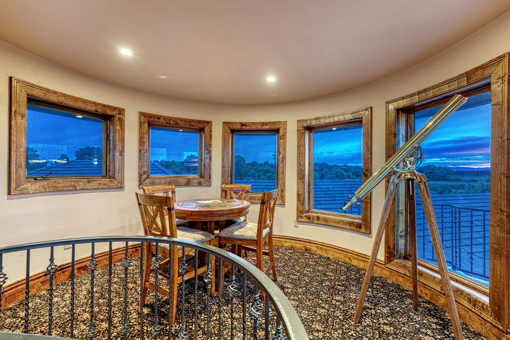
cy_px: 170
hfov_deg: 101.9
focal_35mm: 15
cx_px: 255
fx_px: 207
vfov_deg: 78.8
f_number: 7.1
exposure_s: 4
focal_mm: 14.6
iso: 800
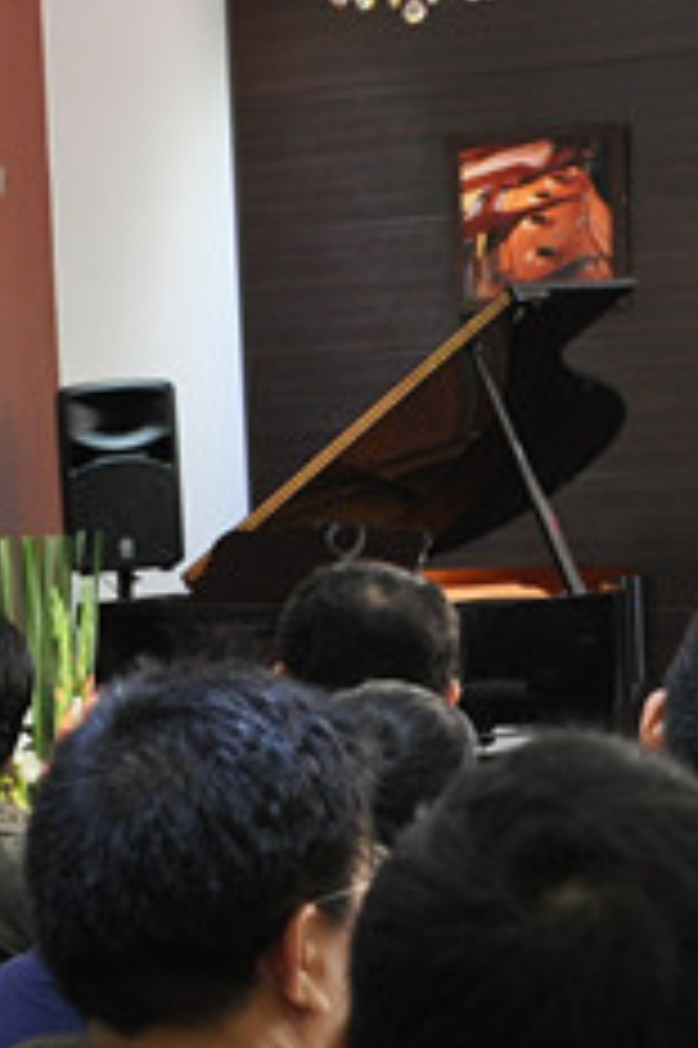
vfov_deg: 14.2
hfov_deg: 9.2
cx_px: -477
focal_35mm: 144
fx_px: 4194
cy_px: 726
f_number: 4
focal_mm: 28
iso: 800
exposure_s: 1/50
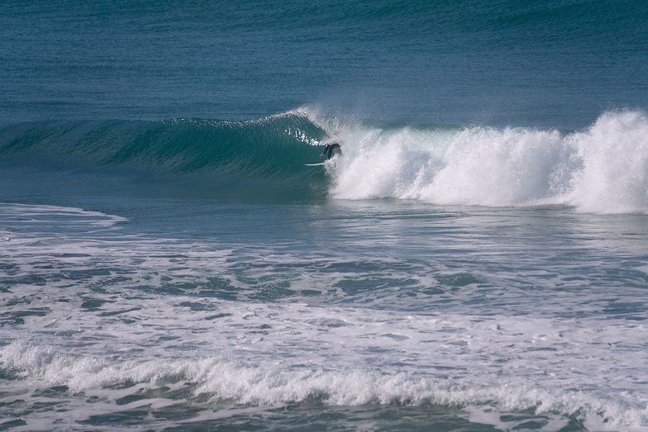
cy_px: 216
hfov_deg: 3.9
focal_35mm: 528
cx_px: 324
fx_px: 9505
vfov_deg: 2.6
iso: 200
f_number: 7.1
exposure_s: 1/2000
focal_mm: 352
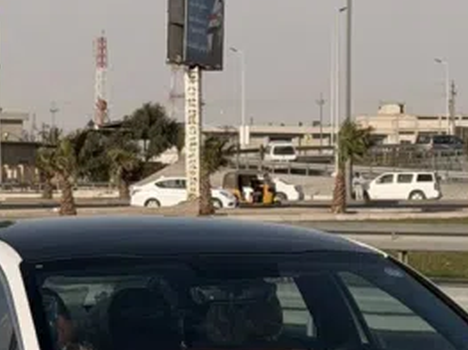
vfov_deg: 12.6
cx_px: 249
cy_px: 313
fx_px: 1581
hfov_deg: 16.8
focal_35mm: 117
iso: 64
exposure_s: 1/7874
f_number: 1.78
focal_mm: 6.76
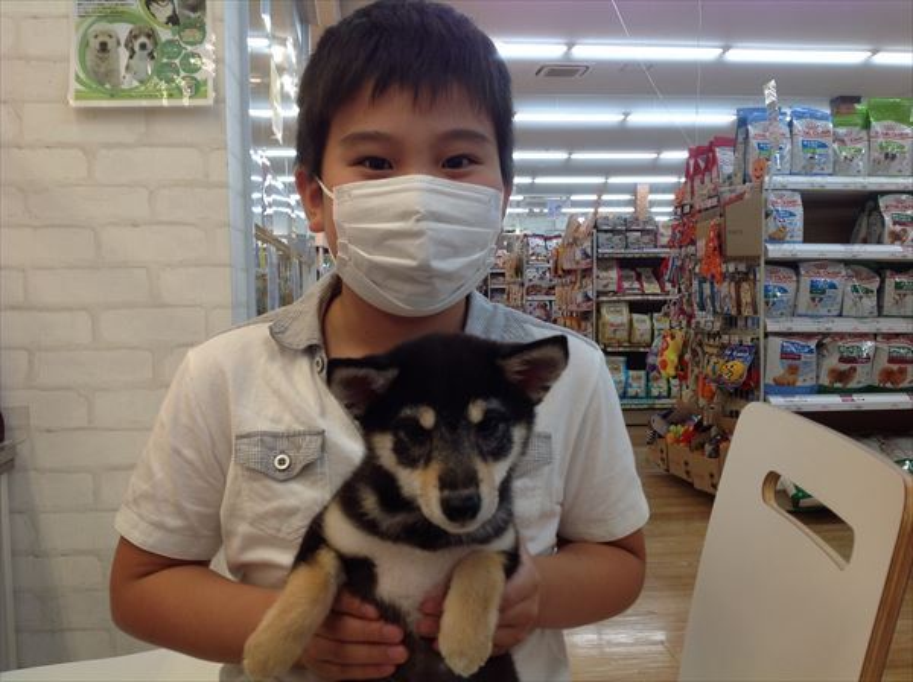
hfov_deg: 52.7
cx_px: 456
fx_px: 922
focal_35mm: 35
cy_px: 341
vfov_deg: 40.6
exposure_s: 1/60
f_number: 2.4
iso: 64
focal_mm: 4.28
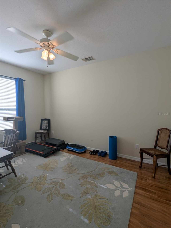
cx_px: 86
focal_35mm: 16
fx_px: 105
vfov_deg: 94.5
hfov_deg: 78.1
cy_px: 114
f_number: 2.2
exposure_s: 1/139
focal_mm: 2.35
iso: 28
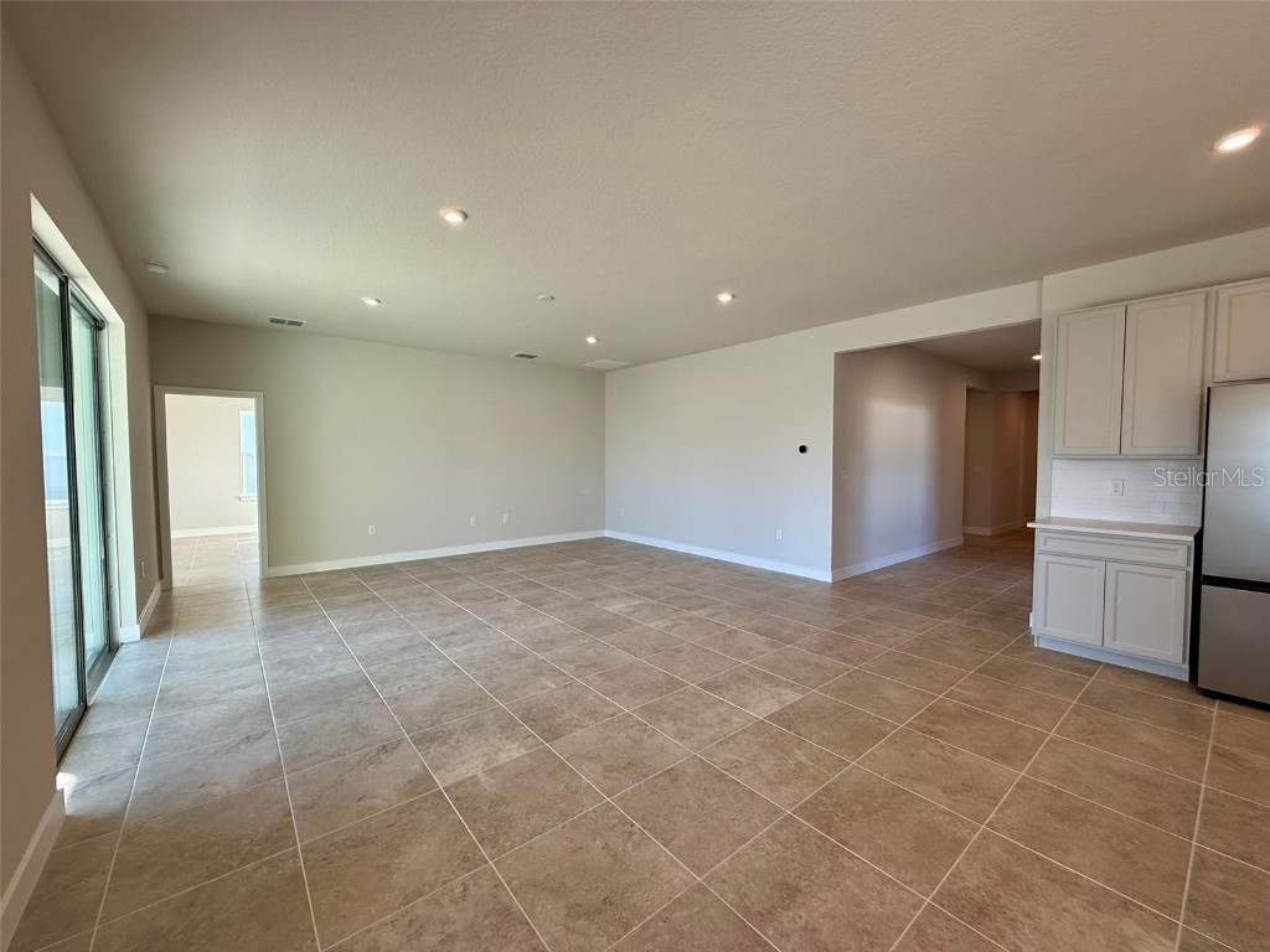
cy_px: 476
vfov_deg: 85.7
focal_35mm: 14
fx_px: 514
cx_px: 635
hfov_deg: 102.1
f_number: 2.2
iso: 64
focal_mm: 2.22
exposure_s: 1/120
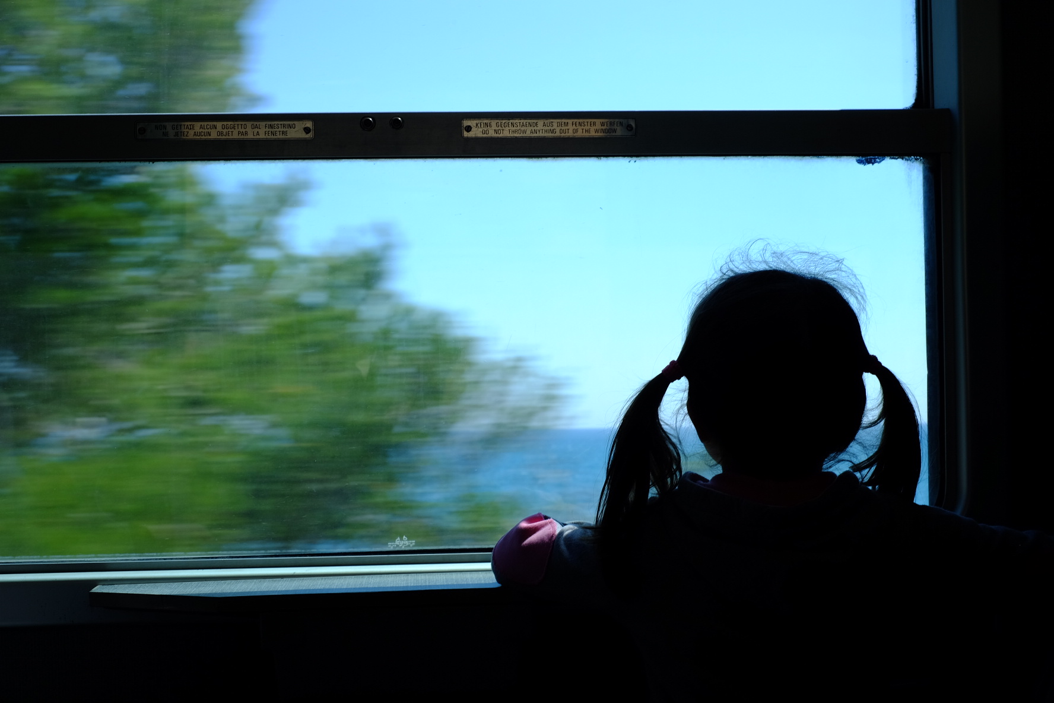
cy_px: 352
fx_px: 1552
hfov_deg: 37.5
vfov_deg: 25.5
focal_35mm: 53
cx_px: 527
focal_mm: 35
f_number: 10
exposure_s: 1/125
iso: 200
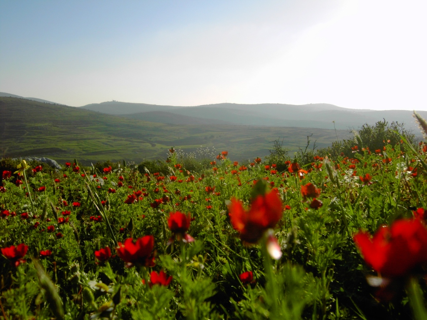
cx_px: 214
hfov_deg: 52.6
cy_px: 160
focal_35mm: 35
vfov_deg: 40.7
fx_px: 432
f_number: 6.7
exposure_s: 1/800
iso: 100
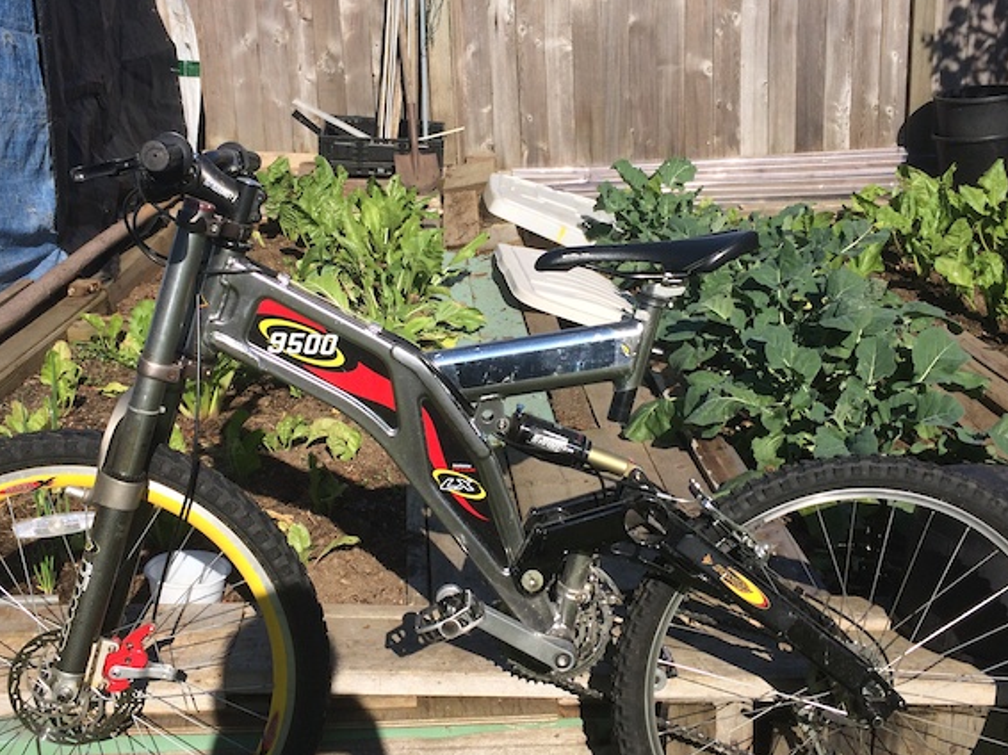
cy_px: 361
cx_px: 479
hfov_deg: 45.8
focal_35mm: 41
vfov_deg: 35.1
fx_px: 1193
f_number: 2.2
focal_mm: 4.15
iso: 32
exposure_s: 1/2160
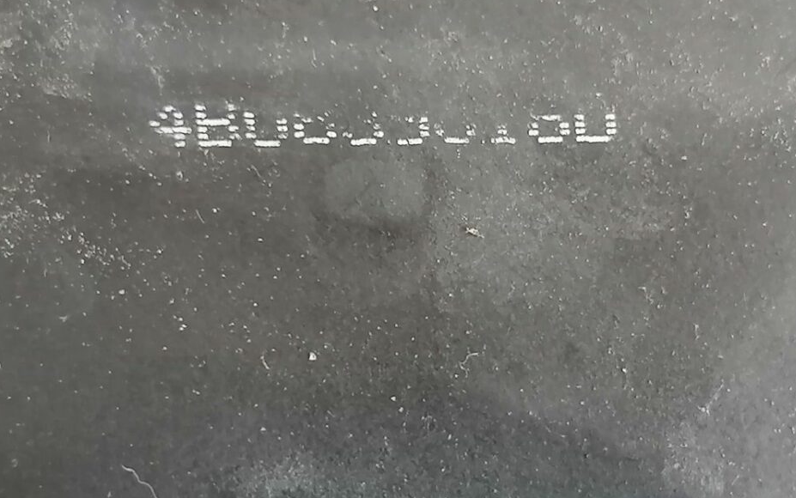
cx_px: 469
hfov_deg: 20.0
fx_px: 2257
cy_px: 139
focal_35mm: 104
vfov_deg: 12.6
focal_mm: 4.75
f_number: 1.8
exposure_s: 1/33.3
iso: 250
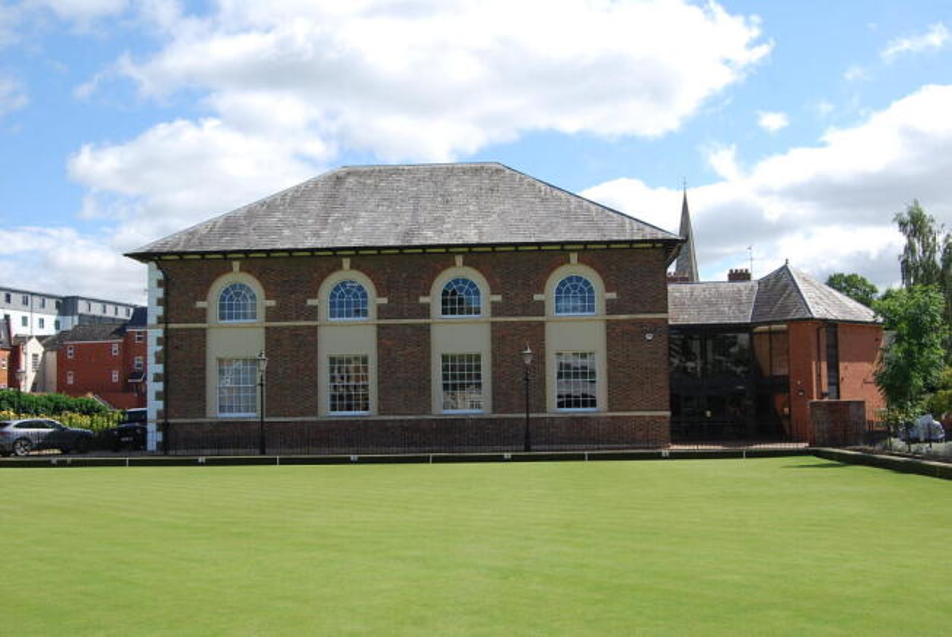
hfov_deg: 46.4
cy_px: 318
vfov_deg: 32.0
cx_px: 476
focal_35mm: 42
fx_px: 1112
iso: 100
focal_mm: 28
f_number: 7.1
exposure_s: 1/200
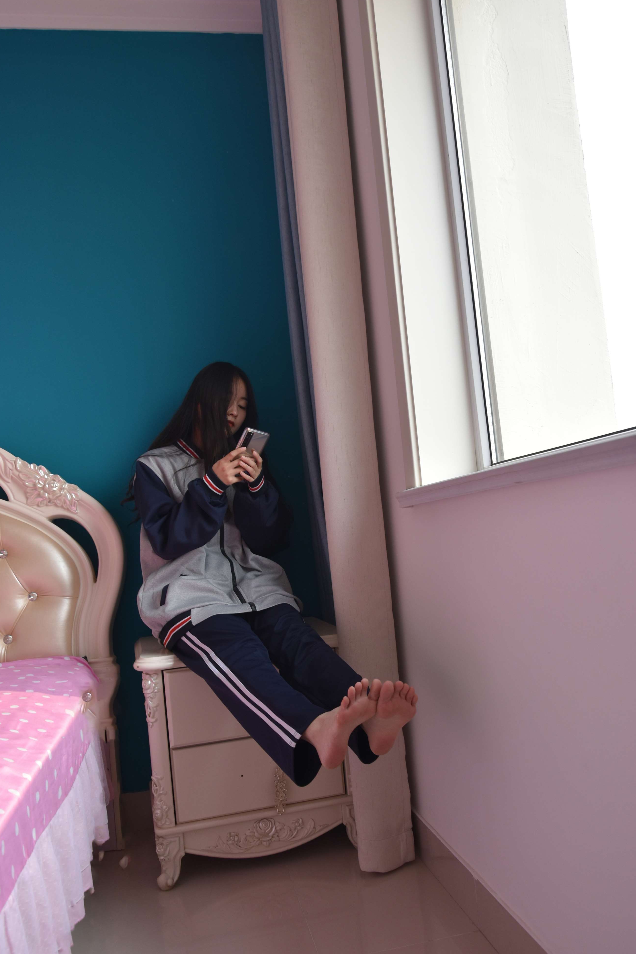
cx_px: 311
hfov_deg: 46.4
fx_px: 742
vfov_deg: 65.5
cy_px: 484
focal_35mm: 28
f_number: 5.6
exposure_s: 1/250
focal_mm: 18
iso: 320
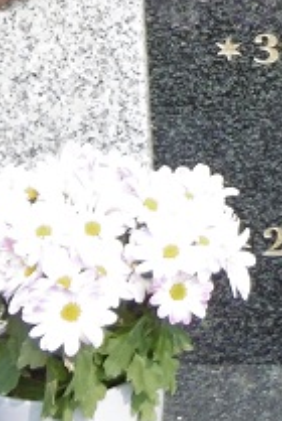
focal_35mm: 151
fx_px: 1768
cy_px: -167
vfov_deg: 13.0
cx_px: 483
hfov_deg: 8.8
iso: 100
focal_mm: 6.8
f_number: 3.7
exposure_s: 1/250
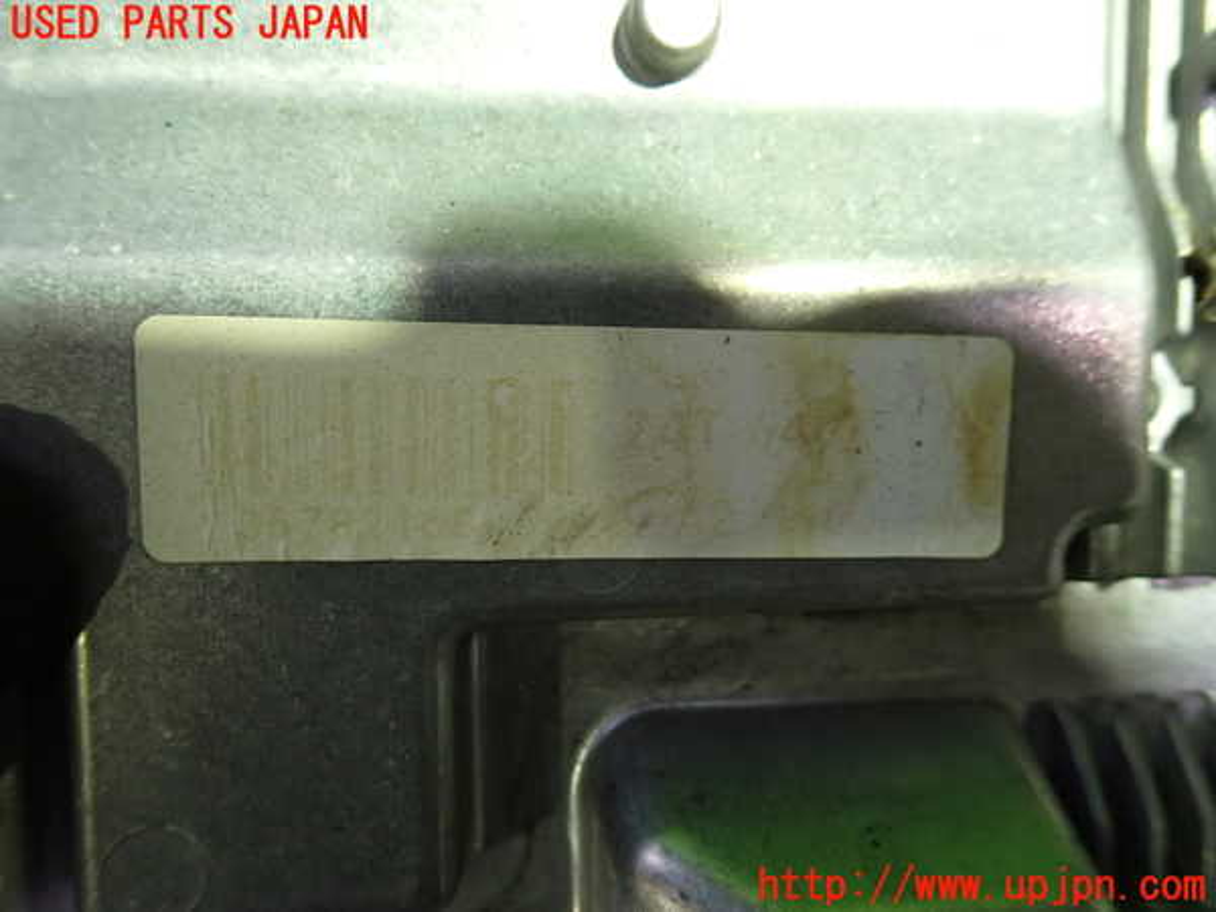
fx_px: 878
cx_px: 608
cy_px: 456
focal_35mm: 25
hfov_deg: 69.4
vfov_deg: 54.9
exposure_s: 1/30
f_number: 2
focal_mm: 4.5
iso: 320
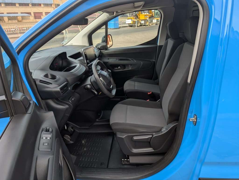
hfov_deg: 71.5
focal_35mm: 24
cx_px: 120
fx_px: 166
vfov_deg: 56.9
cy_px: 90
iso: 19
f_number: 1.68
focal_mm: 6.9
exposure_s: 1/303
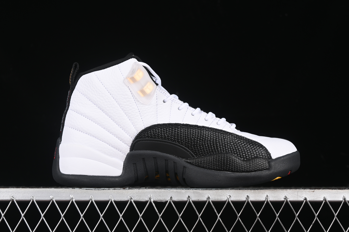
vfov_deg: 18.2
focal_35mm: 75
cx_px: 174
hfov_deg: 27.0
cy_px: 116
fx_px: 727
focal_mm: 50
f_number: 7.1
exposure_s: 1/80
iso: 160
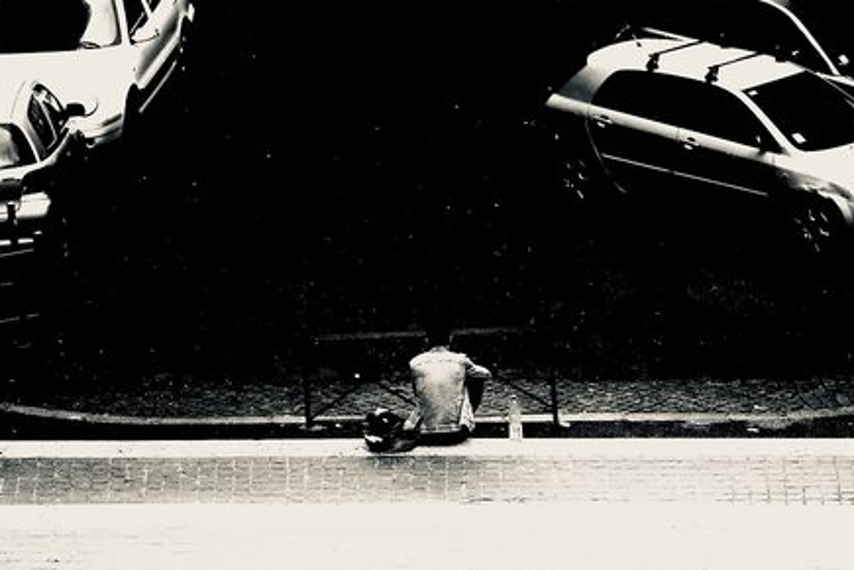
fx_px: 7607
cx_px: 436
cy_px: 379
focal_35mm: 321
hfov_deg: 6.4
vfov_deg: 4.3
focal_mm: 155
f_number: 4.8
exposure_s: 1/250
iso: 400
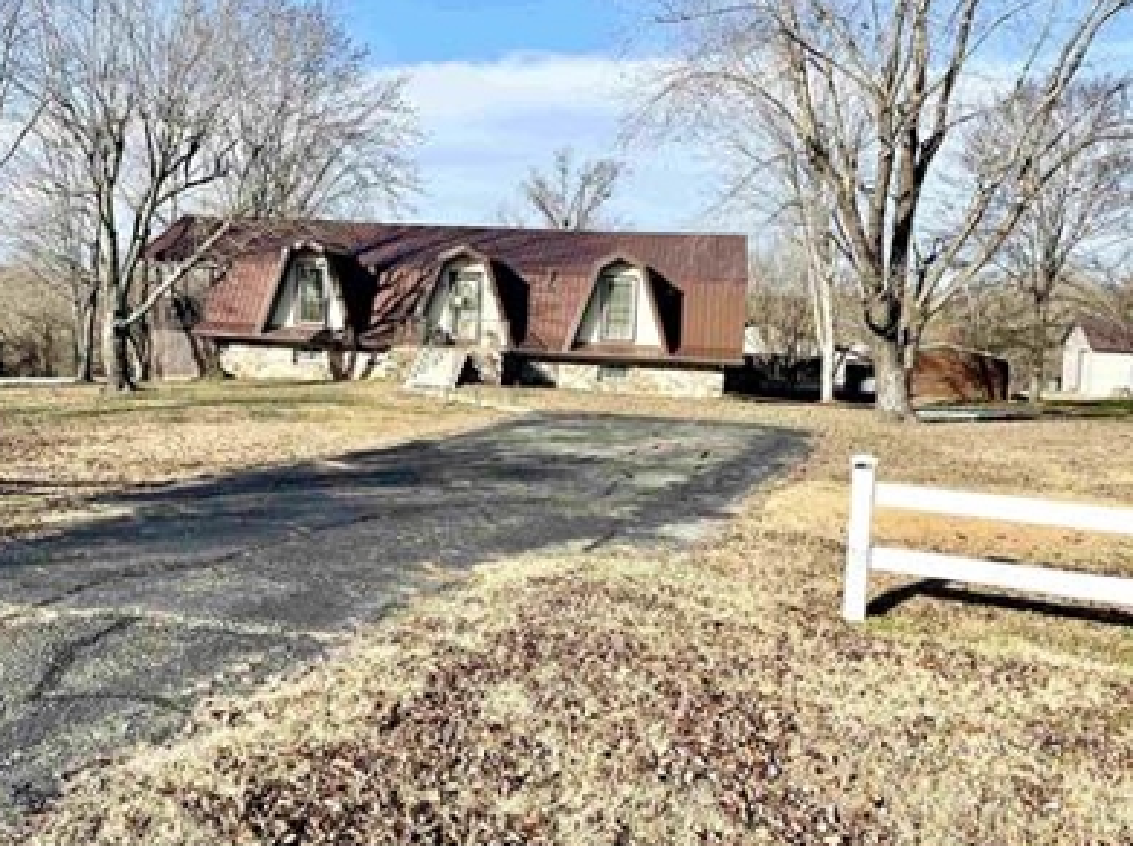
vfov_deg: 43.8
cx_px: 513
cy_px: 342
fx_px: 1046
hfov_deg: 56.8
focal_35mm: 32
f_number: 1.6
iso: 32
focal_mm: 5.1
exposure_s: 1/3165
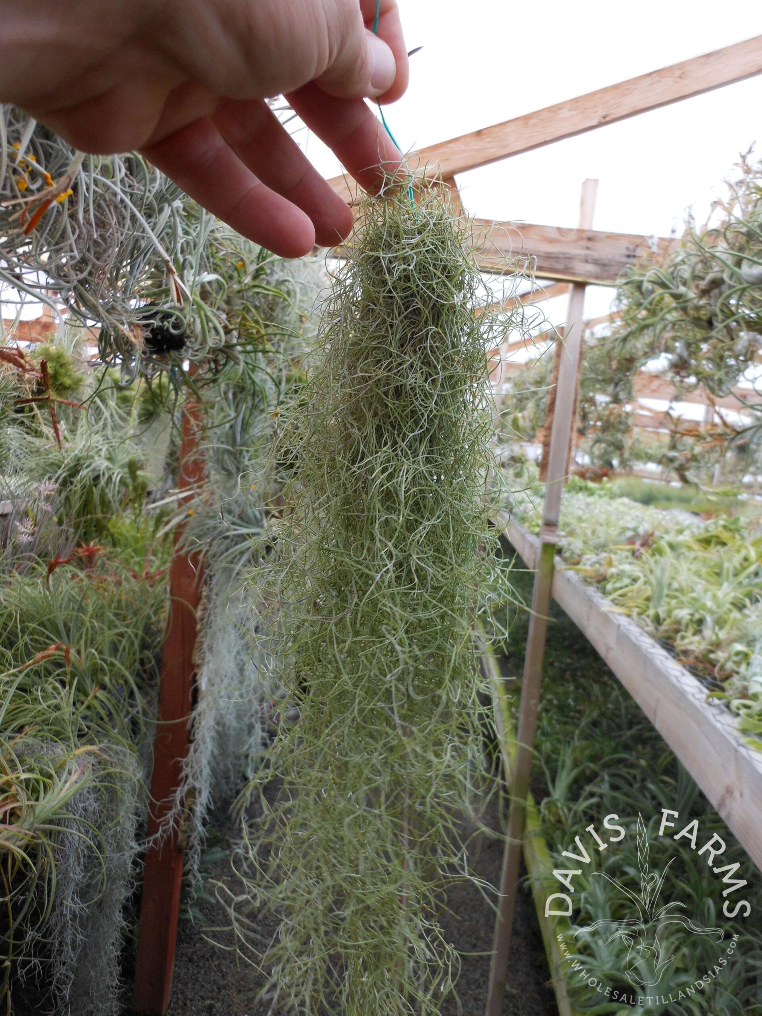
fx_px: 822
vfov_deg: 63.4
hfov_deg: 49.7
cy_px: 508
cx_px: 381
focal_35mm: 28
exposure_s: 1/30
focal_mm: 5
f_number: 3.7
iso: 100
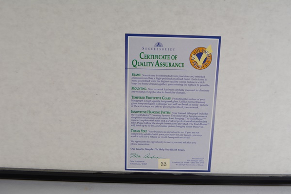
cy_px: 97
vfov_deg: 36.9
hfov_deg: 53.1
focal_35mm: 36
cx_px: 146
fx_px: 291
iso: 200
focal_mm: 24
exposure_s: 1/125
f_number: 5.6
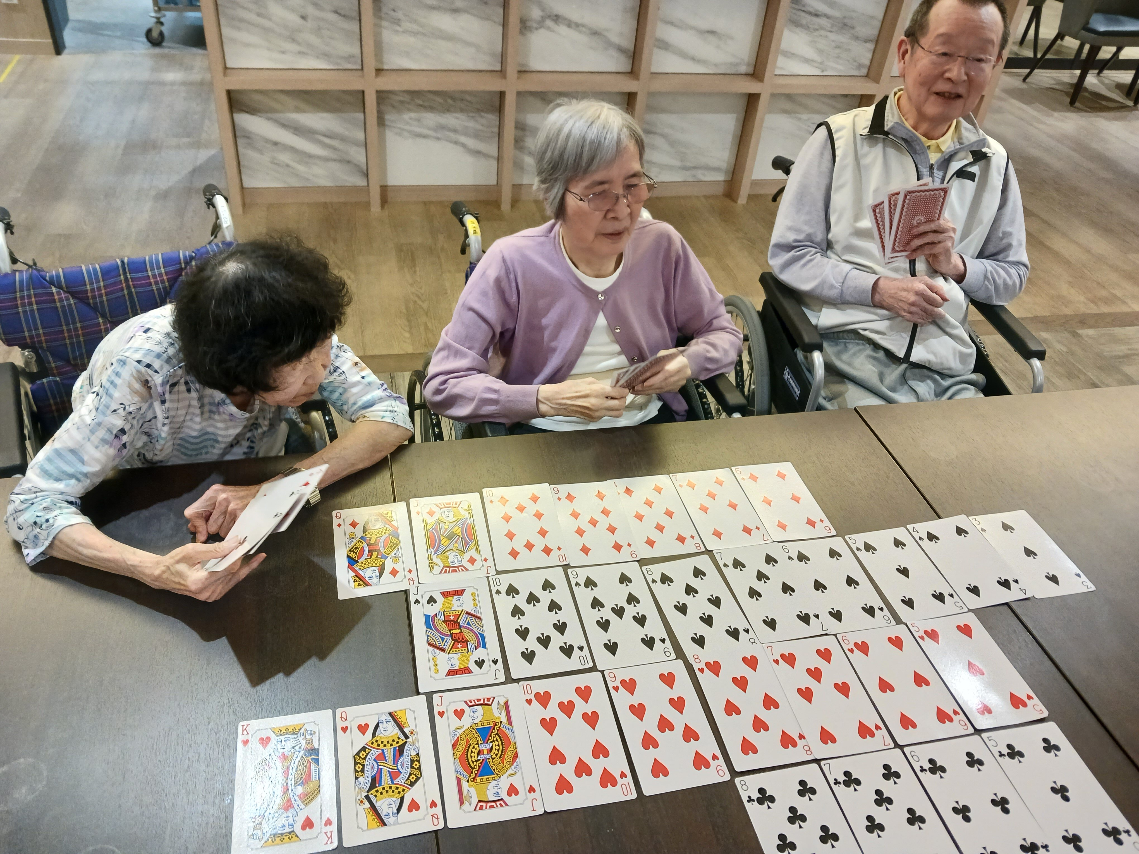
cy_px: 427
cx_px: 570
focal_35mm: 27
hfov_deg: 65.3
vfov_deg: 51.4
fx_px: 888
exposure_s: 1/40
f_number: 1.8
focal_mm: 4
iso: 250
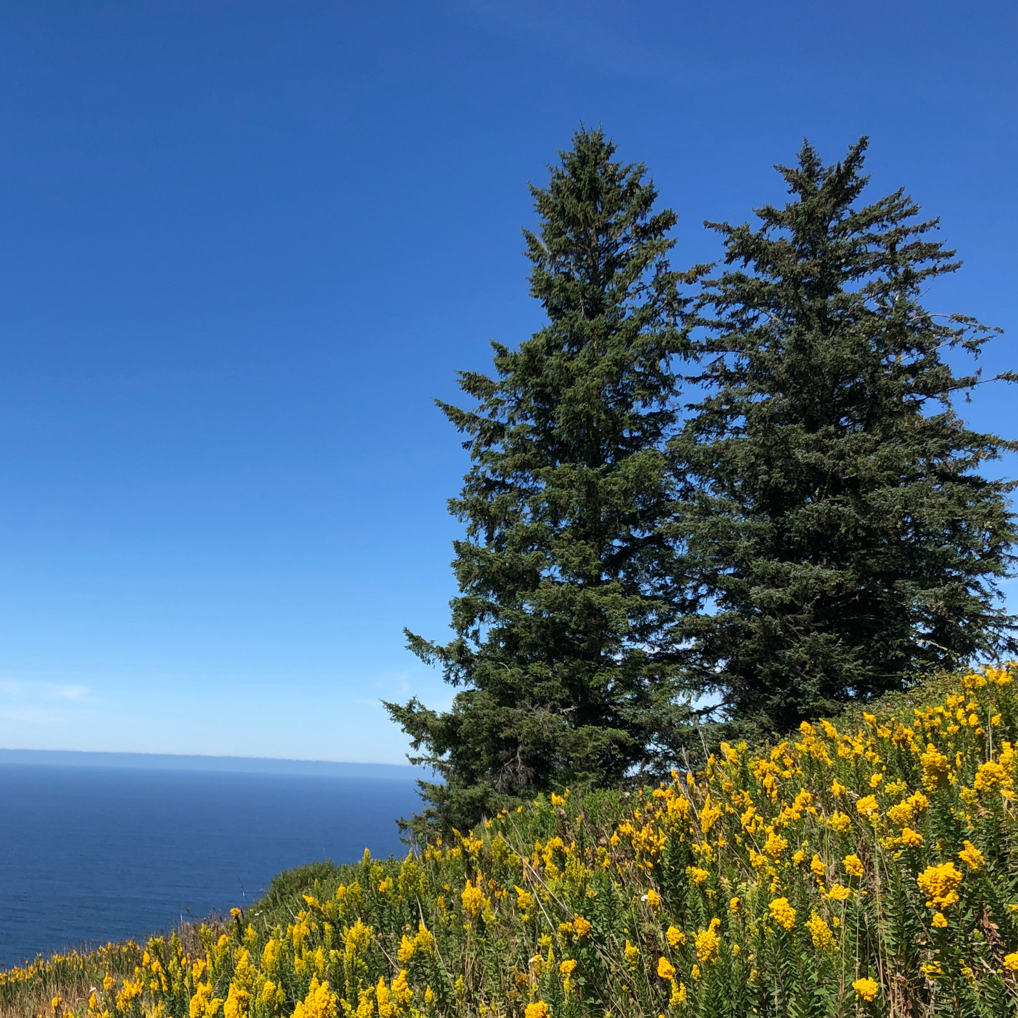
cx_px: 226
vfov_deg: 38.2
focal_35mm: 44
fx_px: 1464
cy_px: 618
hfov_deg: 37.2
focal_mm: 3.99
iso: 20
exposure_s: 1/1919
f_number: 1.8
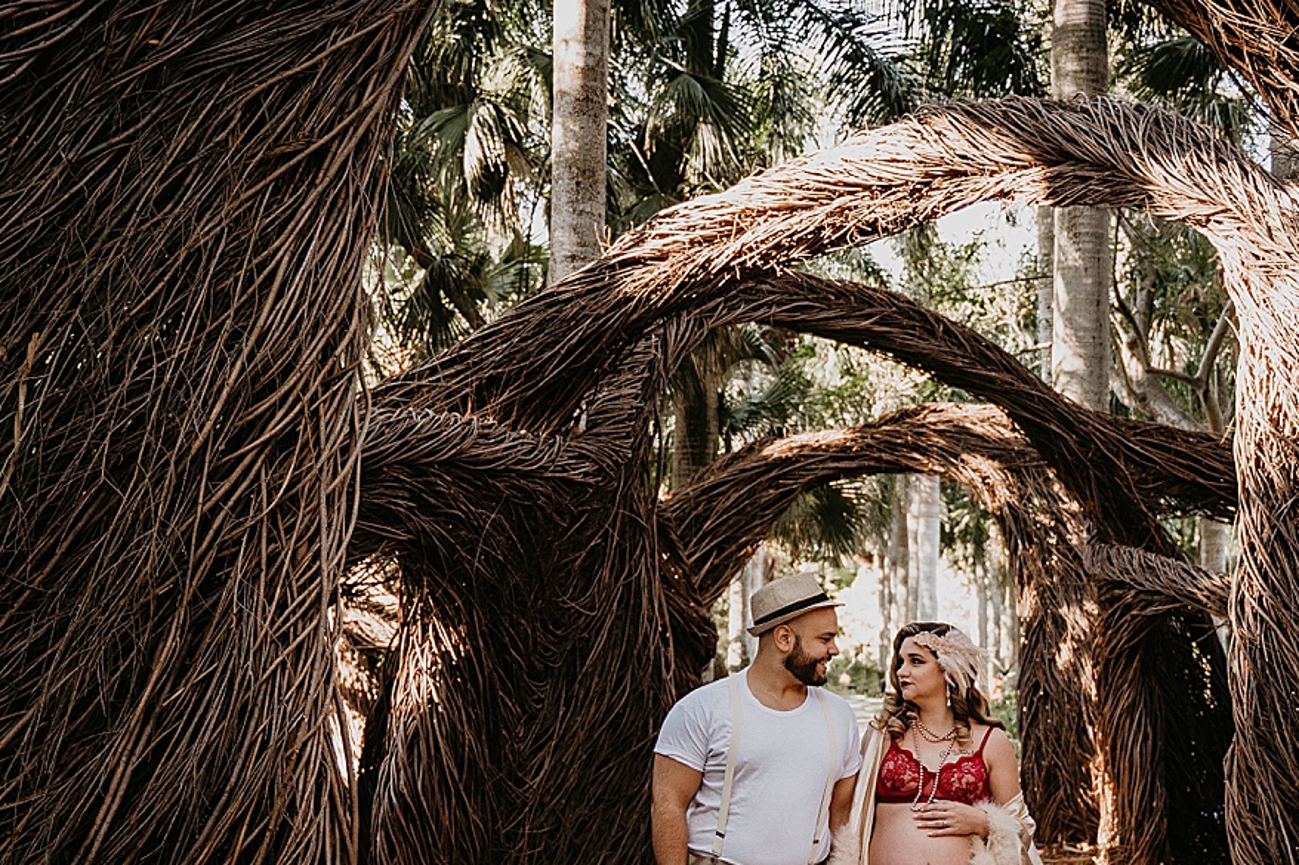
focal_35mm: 51
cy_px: 597
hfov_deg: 38.4
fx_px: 1840
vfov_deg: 26.3
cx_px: 886
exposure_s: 1/320
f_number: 2.8
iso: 1250
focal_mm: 32
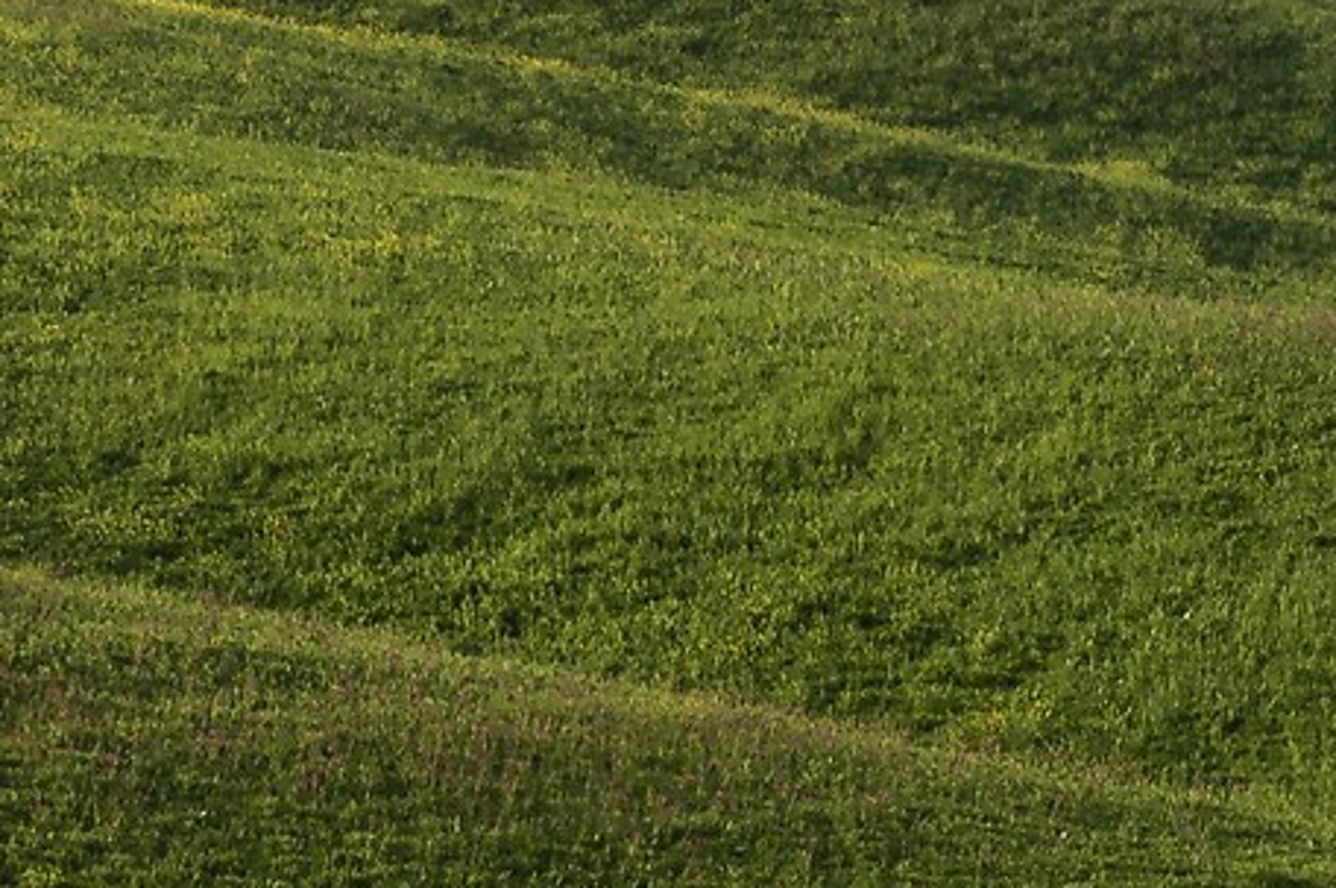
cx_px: -117
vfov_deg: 2.5
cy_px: 695
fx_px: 20500
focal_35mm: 553
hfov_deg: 3.7
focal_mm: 70
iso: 100
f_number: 11
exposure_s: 1/100
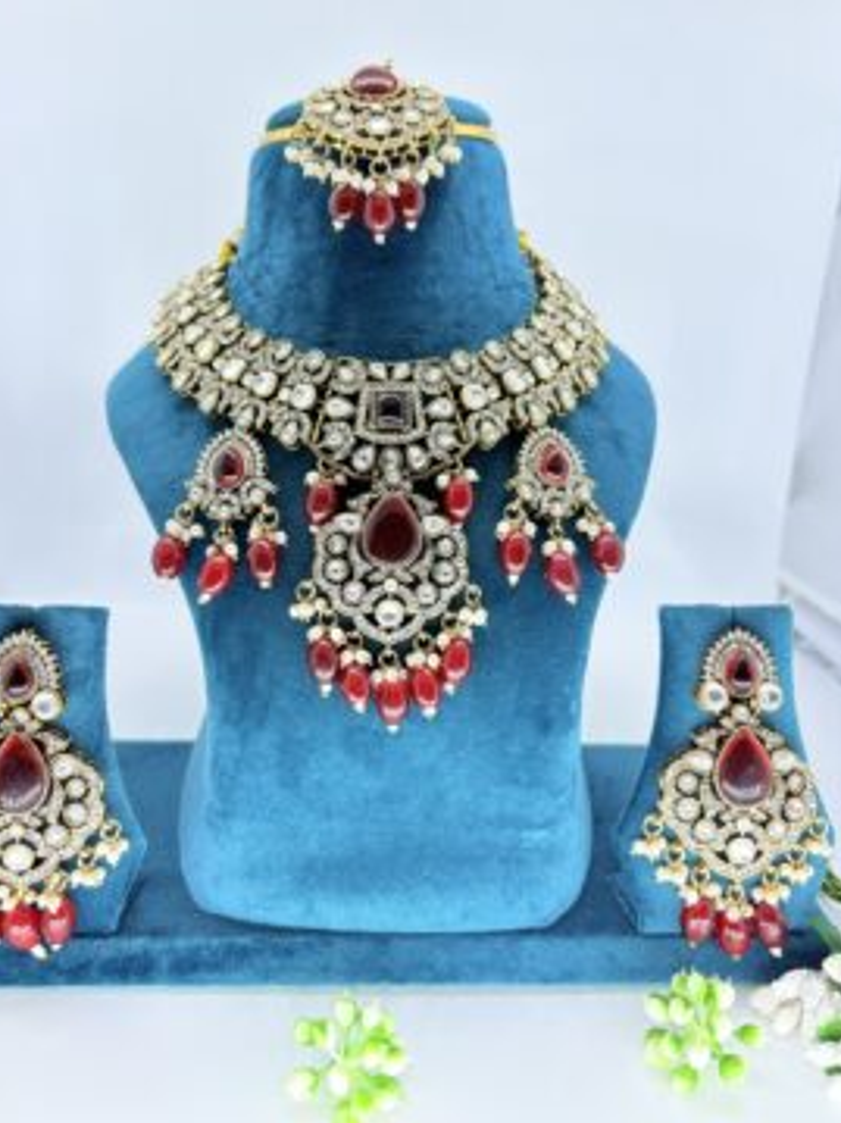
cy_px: 501
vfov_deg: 61.5
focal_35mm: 29
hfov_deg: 48.2
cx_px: 388
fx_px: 940
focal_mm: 5.96
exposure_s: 1/311
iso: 50
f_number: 1.6
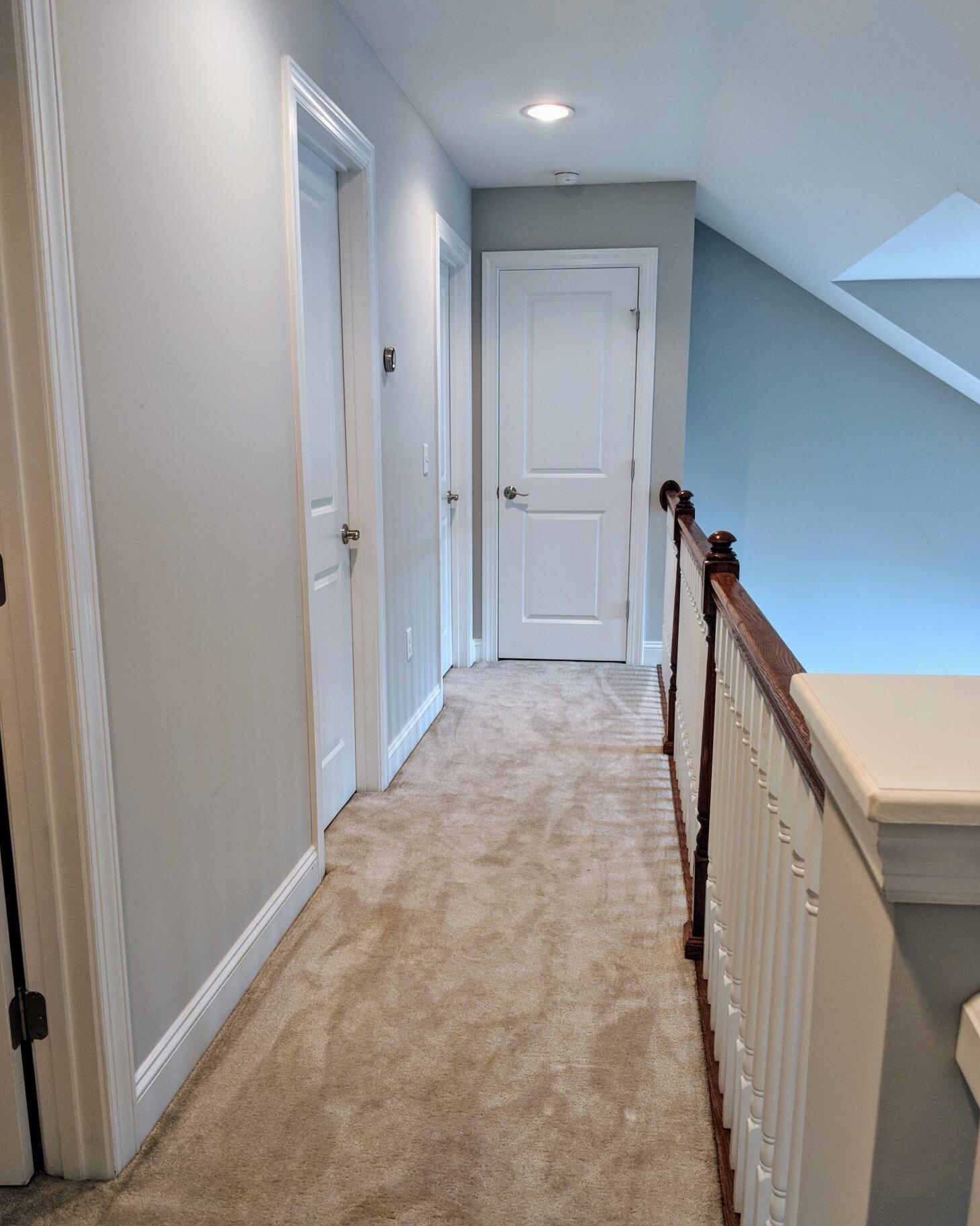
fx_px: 1052
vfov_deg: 60.4
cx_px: 483
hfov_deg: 50.0
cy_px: 658
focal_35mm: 29
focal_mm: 4.44
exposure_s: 1/60
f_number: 1.8
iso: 178
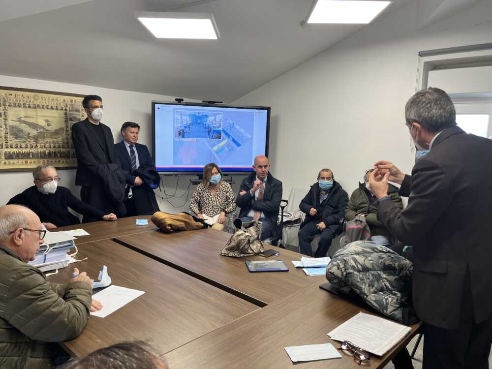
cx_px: 246
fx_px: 370
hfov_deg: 67.3
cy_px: 184
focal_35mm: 26
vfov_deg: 53.1
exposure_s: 1/90
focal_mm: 5.1
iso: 125
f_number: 1.6
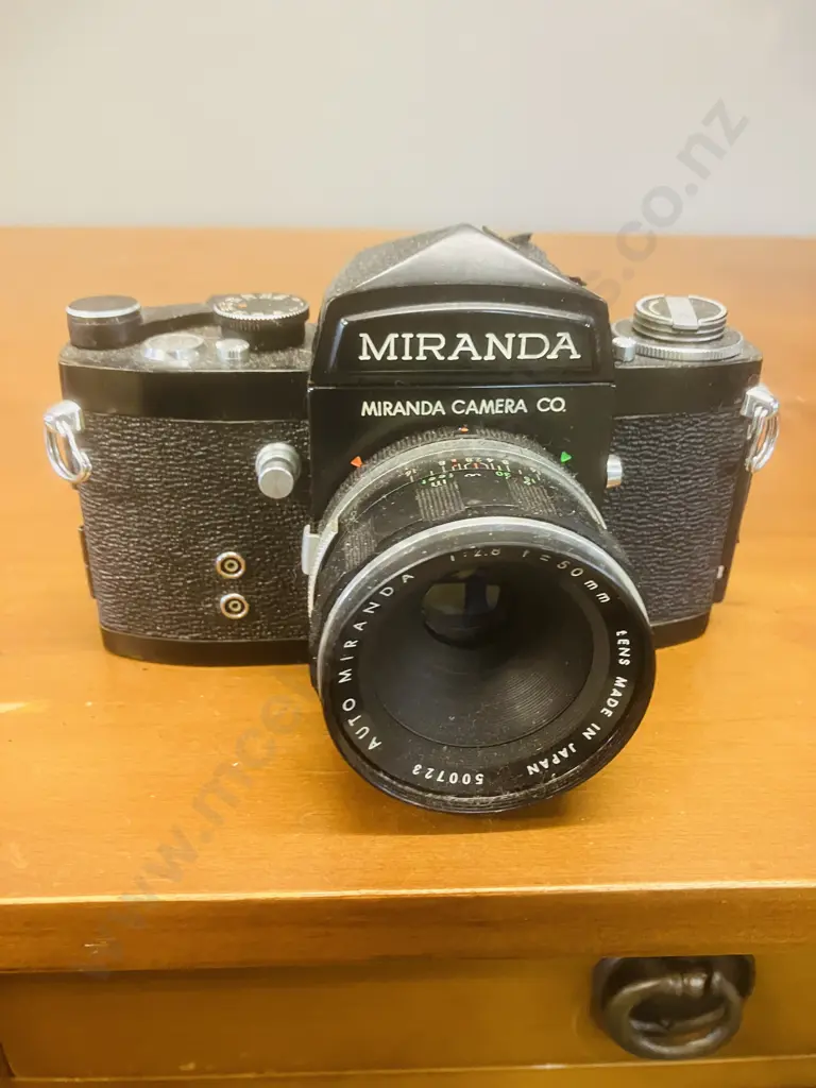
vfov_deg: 63.4
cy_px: 544
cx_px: 408
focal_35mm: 28
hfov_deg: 49.7
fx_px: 880
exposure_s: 1/33
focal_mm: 3.99
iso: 320
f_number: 1.8
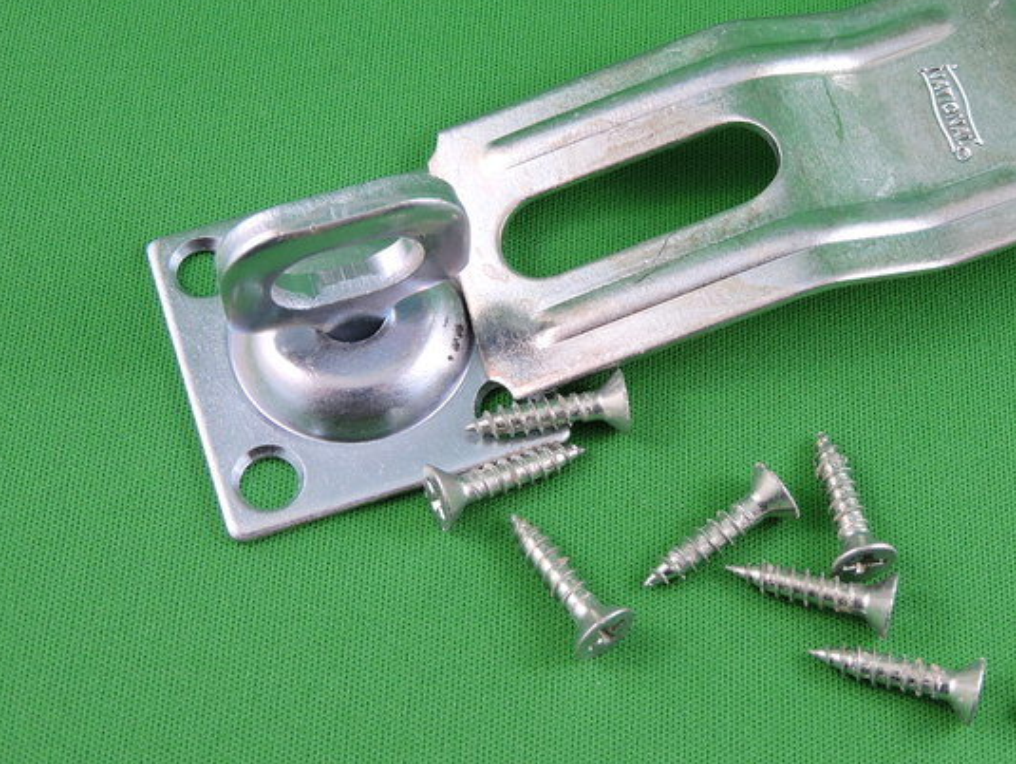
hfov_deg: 29.6
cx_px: 690
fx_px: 1909
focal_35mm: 65
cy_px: 312
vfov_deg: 22.6
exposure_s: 1/30
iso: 110
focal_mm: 8.1
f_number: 4
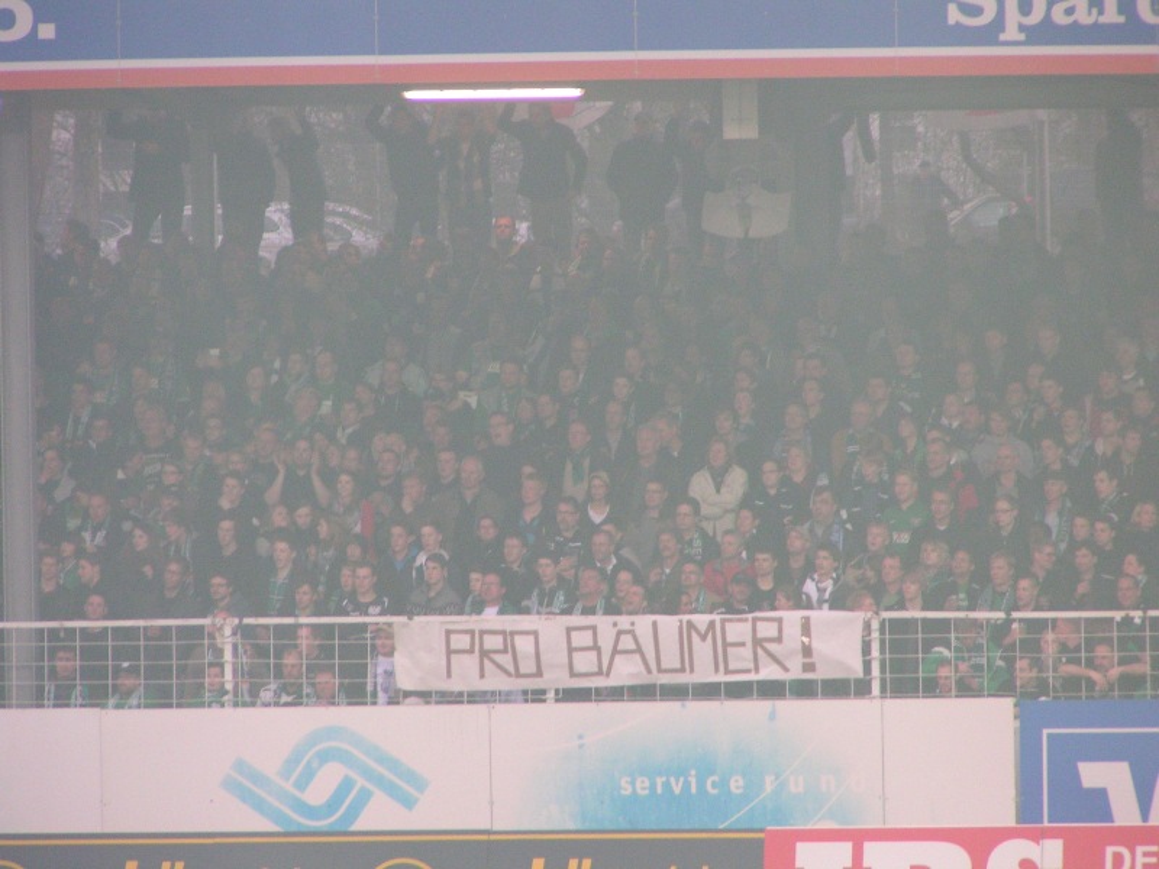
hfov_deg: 5.2
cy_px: 434
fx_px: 12723
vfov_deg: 3.9
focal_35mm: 380
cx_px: 580
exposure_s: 1/125
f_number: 3.5
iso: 200
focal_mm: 58
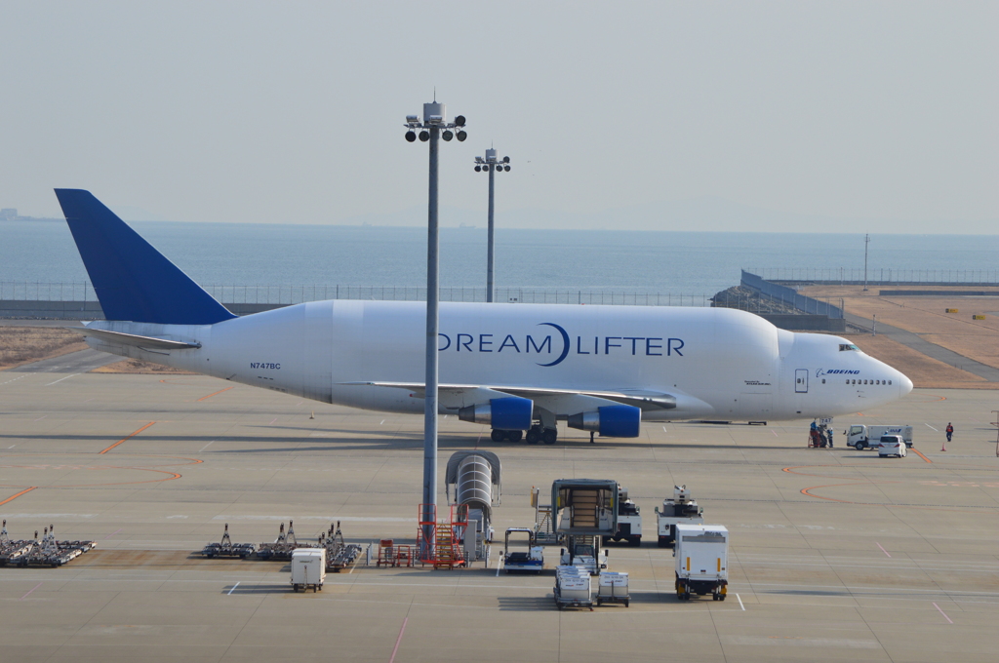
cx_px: 500
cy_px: 332
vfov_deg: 5.4
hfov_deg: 8.1
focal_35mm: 255
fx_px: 7067
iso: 280
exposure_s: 1/500
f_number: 11
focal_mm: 170
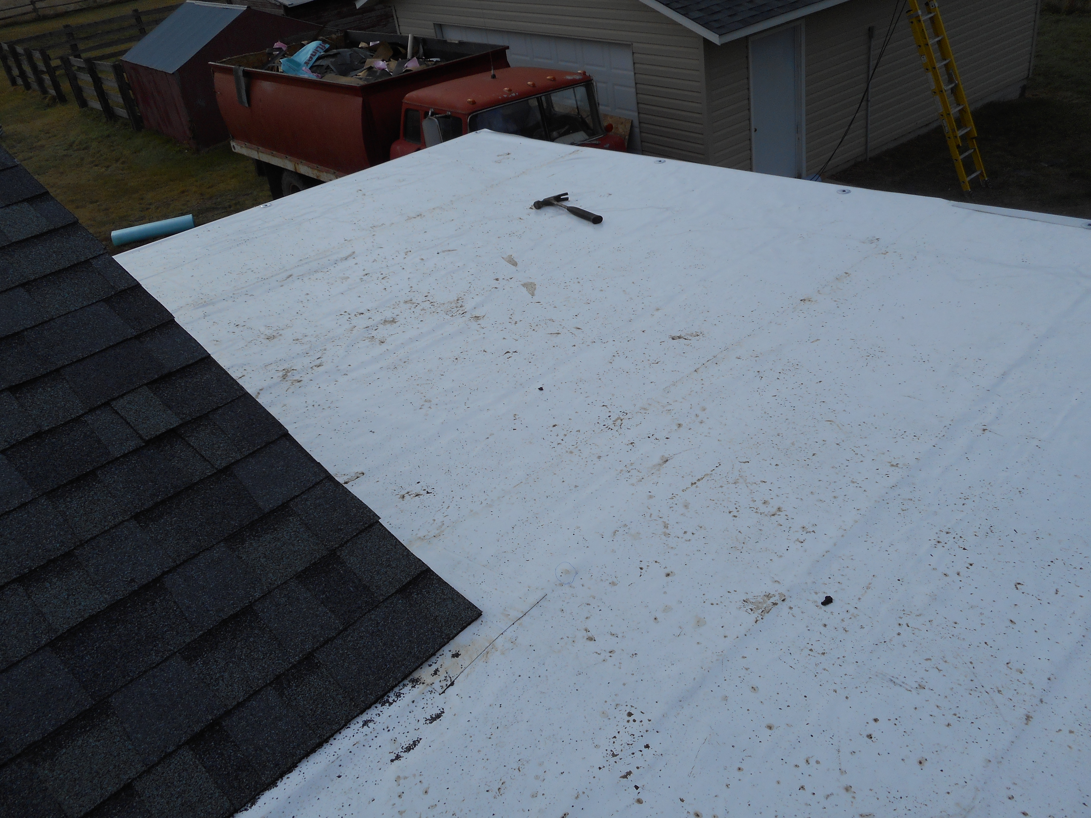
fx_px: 914
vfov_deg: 48.2
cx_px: 546
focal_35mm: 29
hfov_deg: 61.7
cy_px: 409
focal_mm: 5.2
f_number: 4
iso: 80
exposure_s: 1/1000
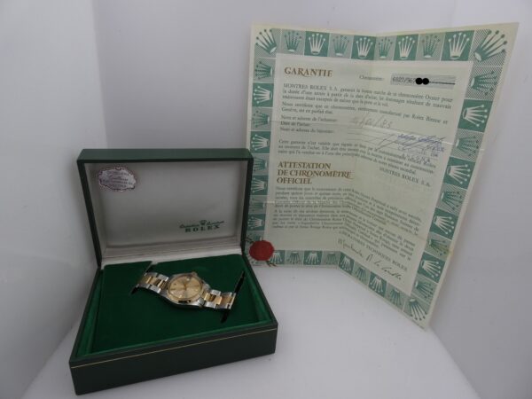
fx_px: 307
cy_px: 200
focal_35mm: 20
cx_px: 266
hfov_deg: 81.7
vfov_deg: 66.0
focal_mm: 3.6
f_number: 2.8
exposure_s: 1/320
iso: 80
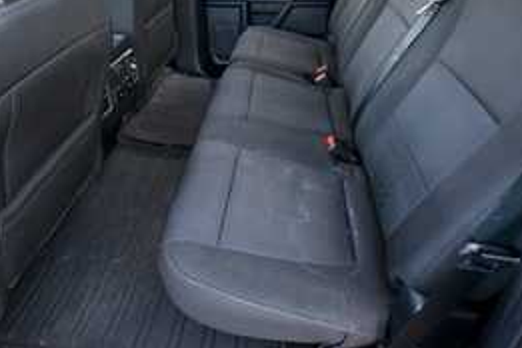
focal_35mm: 23
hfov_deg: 76.1
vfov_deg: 52.9
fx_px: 333
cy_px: 91
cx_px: 264
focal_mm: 10
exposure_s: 1/125
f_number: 4.5
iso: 1100
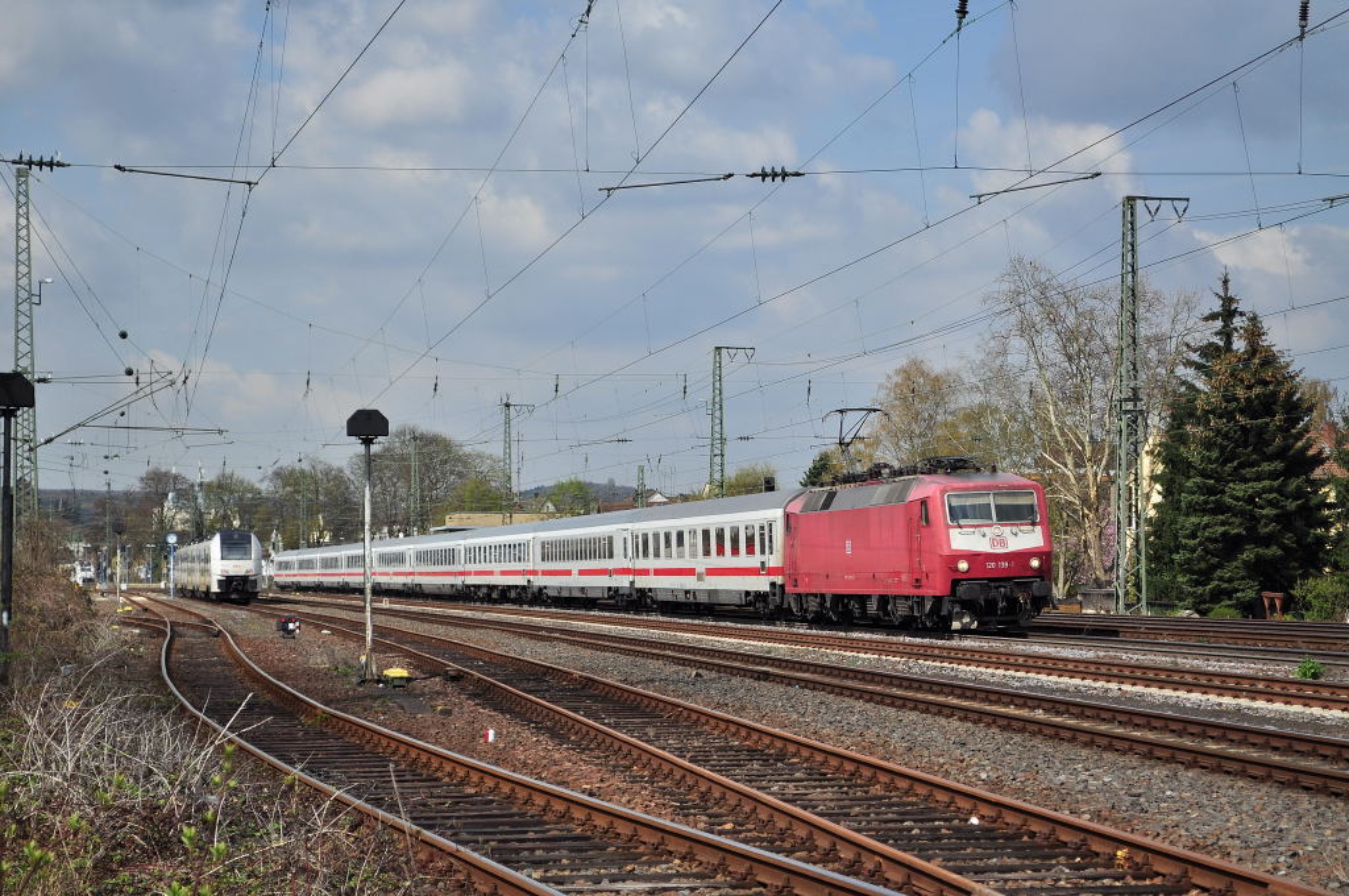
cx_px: 674
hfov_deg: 24.6
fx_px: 3088
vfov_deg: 16.5
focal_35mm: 82
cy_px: 448
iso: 200
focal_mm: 55
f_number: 6.3
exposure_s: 1/1600
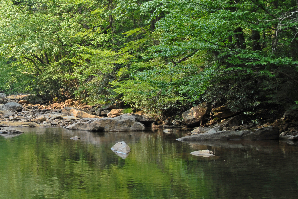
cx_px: 83
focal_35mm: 80
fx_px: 663
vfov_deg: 17.1
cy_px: 96
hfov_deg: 25.1
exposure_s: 1/15
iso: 100
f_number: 8
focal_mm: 32
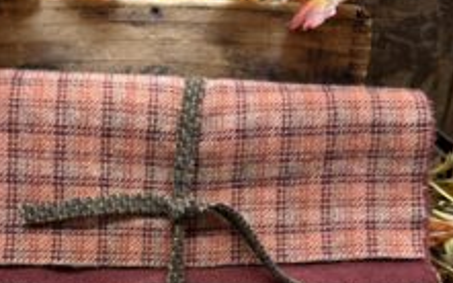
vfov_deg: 25.9
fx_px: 568
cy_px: 312
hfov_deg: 42.9
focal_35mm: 46
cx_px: 154
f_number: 1.78
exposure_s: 1/60
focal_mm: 6.76
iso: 320
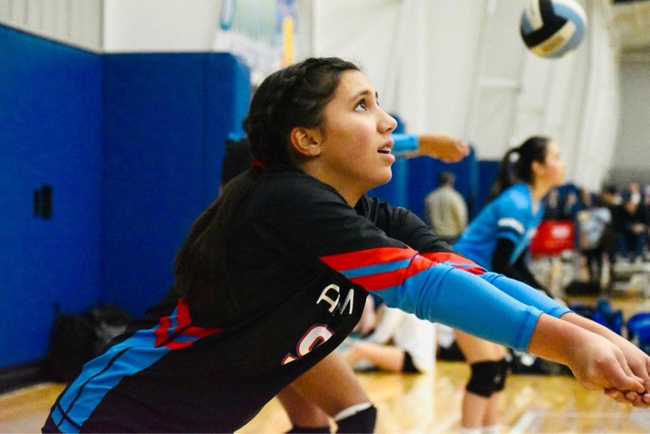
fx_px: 1896
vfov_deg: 13.0
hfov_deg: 19.5
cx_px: 325
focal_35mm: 105
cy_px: 217
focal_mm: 70
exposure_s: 1/1000
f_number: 4.5
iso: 5000
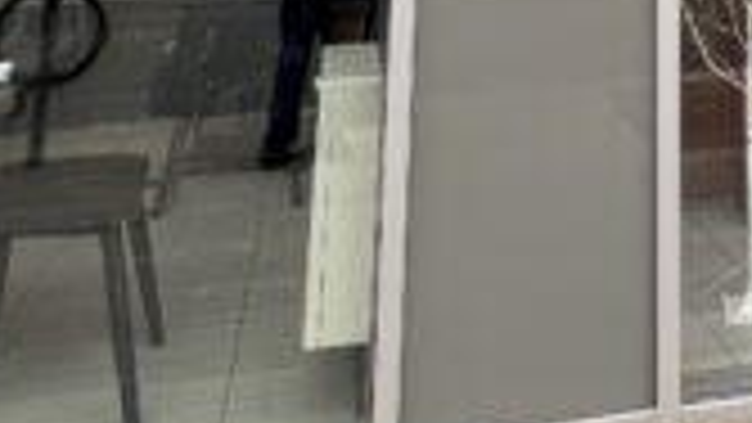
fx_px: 1017
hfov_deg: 38.2
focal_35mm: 51
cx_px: 657
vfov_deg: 17.7
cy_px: -387
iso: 50
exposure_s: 1/120
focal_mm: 1.57
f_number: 1.8
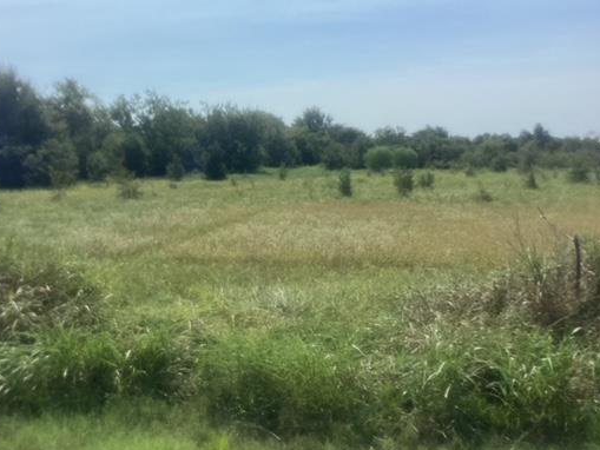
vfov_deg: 36.8
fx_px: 676
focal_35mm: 39
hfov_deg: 47.6
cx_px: 246
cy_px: 207
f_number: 2.4
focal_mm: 3.3
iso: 25
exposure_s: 1/2398
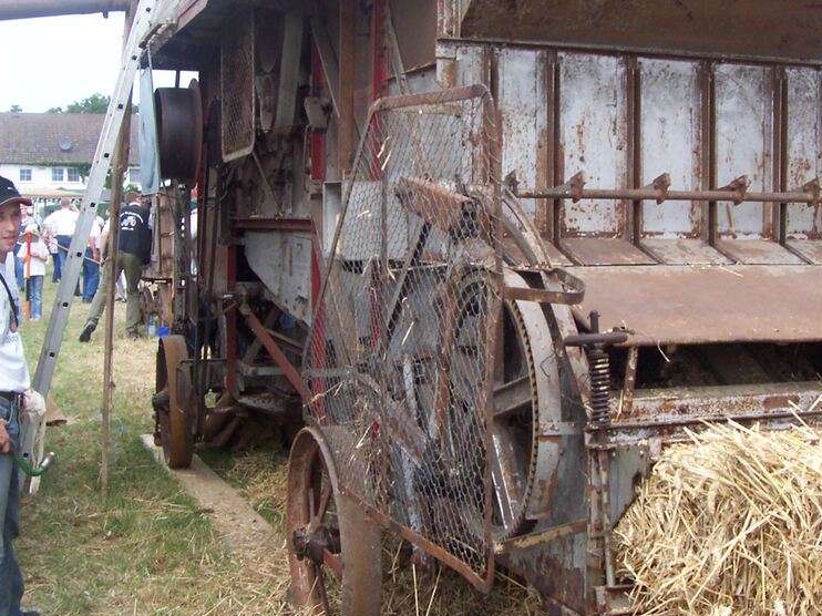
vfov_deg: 26.5
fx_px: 1306
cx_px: 496
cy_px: 277
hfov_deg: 34.8
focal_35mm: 55
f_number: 2.7
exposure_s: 1/612
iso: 80
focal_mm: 5.6
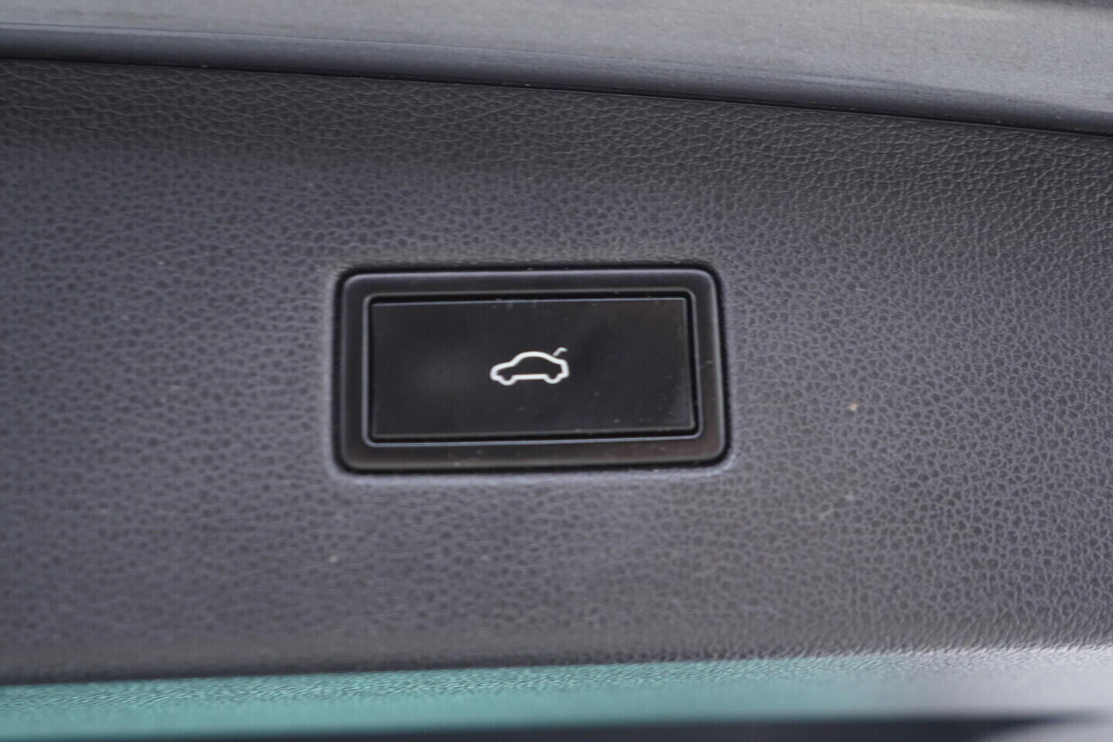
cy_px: 371
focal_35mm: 36
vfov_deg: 36.9
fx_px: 1113
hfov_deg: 53.1
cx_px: 556
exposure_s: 1/40
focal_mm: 24
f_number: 2.8
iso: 500
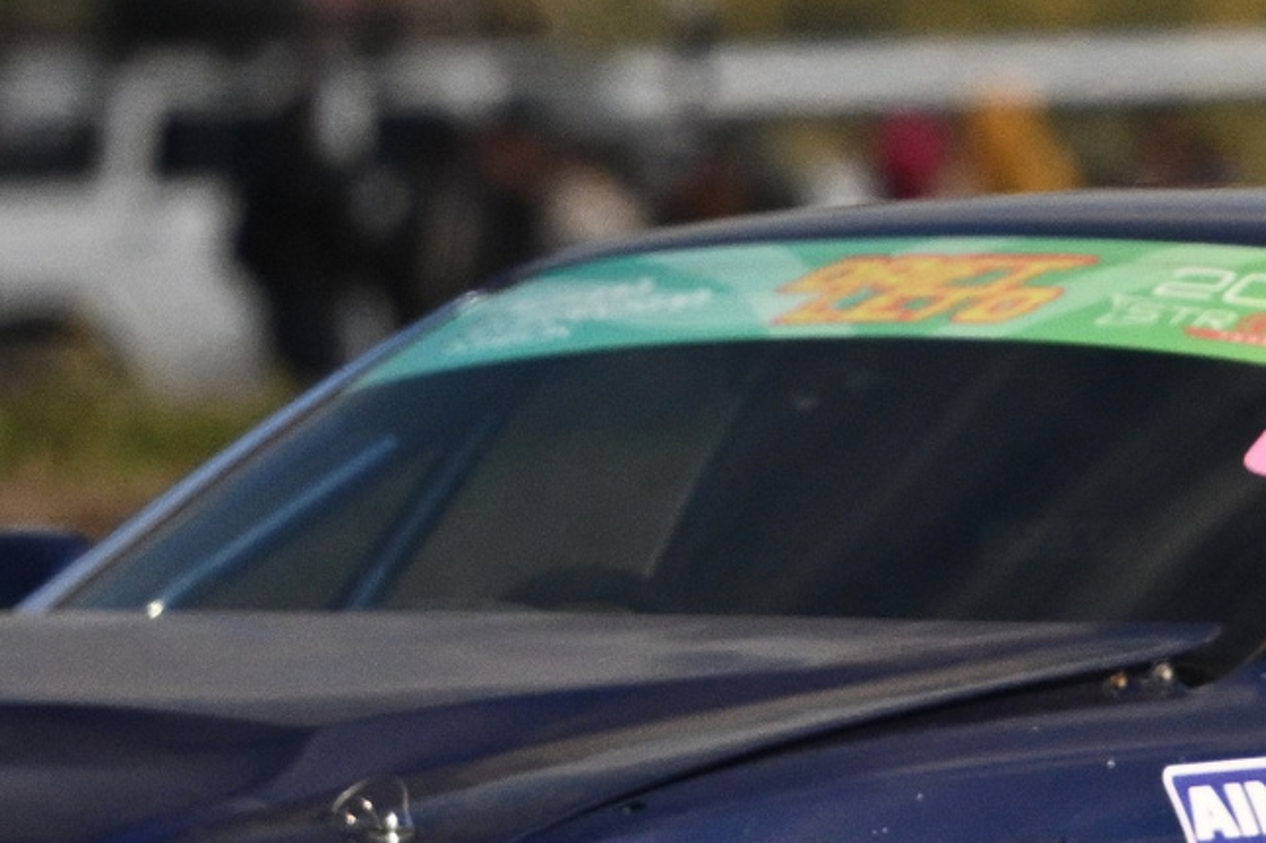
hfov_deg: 1.7
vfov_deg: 1.2
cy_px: 354
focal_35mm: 1193
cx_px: 1537
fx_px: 41941
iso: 1250
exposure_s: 1/32000
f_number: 2.8
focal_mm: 200
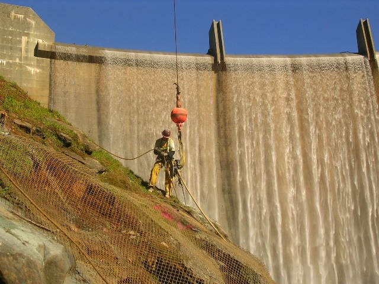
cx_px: 190
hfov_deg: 30.7
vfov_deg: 23.3
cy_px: 142
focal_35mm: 63
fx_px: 690
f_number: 3.5
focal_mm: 9.6
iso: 50
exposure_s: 1/833
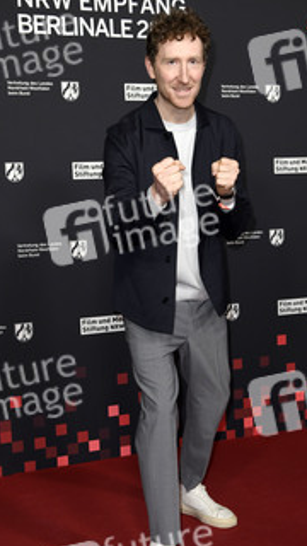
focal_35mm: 55
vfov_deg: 37.8
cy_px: 311
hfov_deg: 21.8
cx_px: 181
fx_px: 796
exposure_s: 1/250
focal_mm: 42
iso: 800
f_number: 4
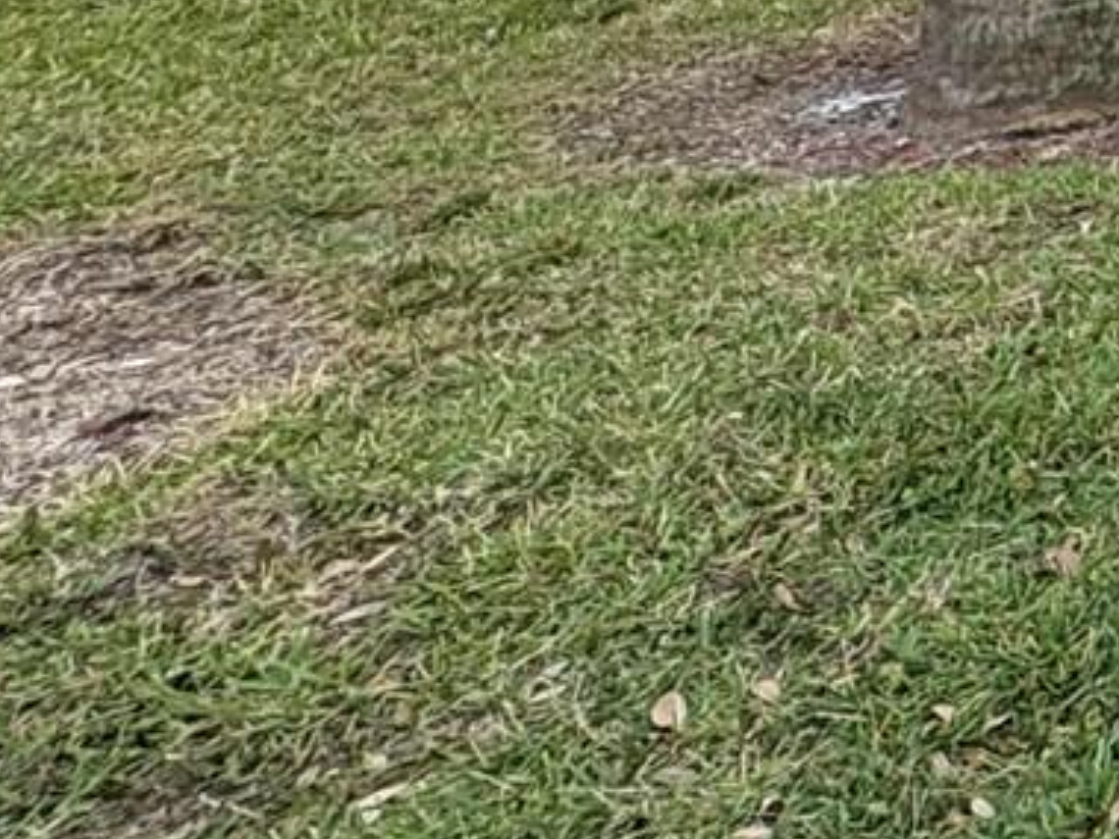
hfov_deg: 18.4
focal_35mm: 59
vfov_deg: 18.6
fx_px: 1907
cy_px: -715
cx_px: 2318
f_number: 2.2
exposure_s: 1/269
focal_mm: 2.22
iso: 64
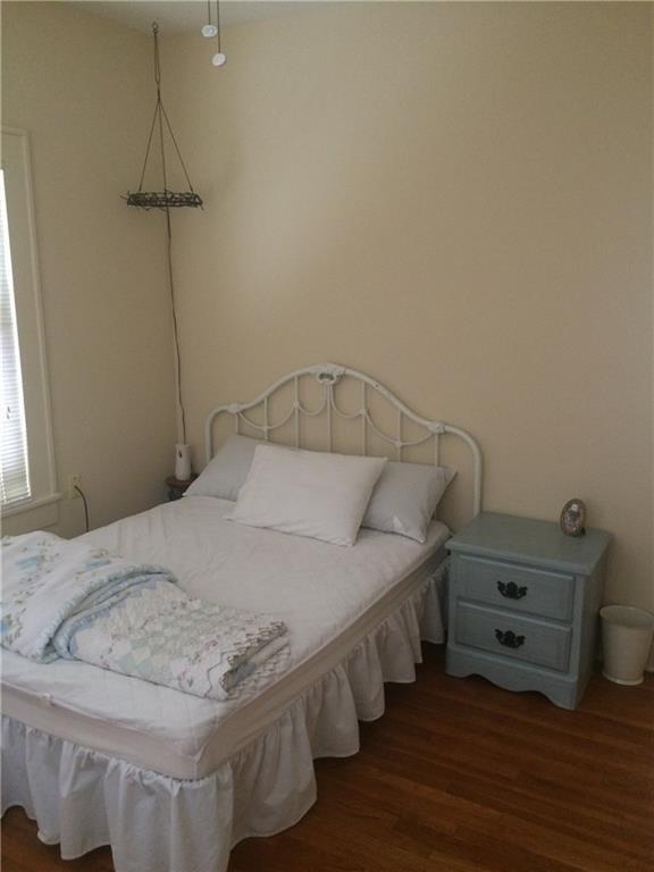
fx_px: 731
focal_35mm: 29
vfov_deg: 61.7
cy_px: 436
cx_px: 327
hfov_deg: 48.2
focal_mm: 4.15
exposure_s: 1/20
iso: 320
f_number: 2.2
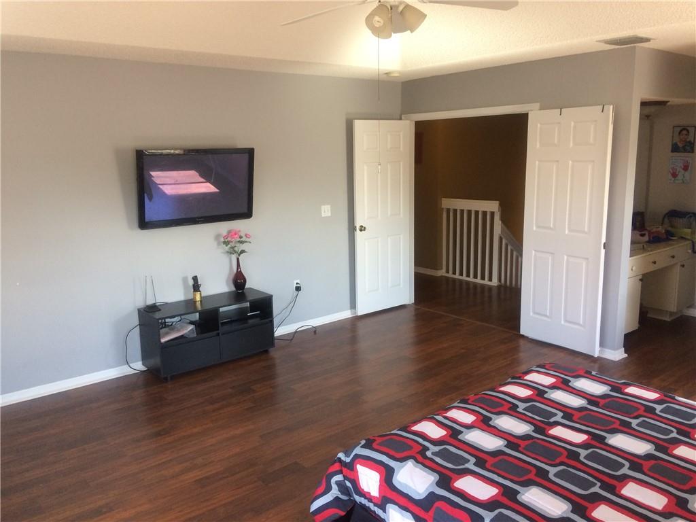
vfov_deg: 48.2
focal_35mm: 29
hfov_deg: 61.7
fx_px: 583
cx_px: 348
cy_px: 261
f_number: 2.2
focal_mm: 4.15
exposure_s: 1/30
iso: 50
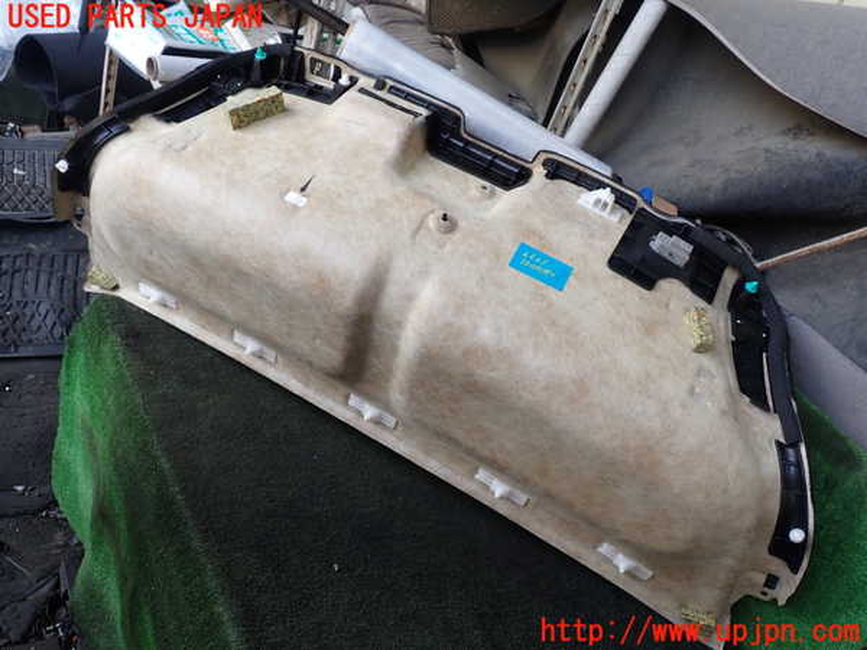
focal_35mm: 30
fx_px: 751
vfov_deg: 46.8
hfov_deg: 60.0
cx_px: 434
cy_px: 325
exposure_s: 1/60
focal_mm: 5.4
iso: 100
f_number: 3.2
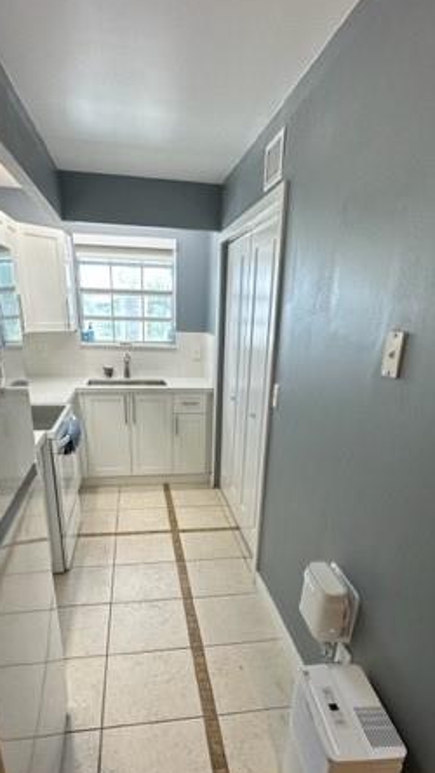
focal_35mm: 22
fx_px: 451
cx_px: 214
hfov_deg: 51.5
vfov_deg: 79.5
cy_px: 489
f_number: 2.2
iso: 100
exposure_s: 1/120
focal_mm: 2.22
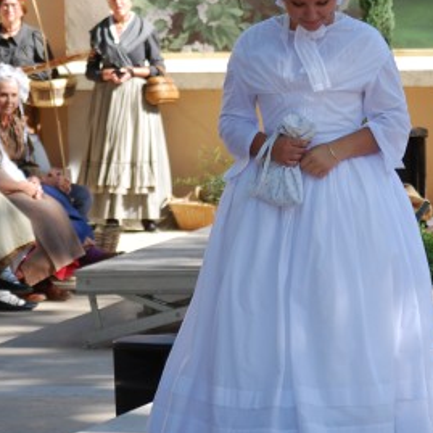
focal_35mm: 249
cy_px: 211
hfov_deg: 7.0
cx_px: 311
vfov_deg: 7.0
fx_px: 3524
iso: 200
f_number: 5
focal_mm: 82
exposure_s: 1/400
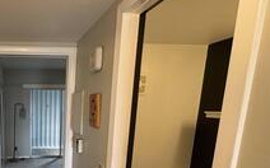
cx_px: 29
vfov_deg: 41.8
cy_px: 143
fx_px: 206
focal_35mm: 28
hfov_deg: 57.6
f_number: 2.2
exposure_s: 1/60
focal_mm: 2.22
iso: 160
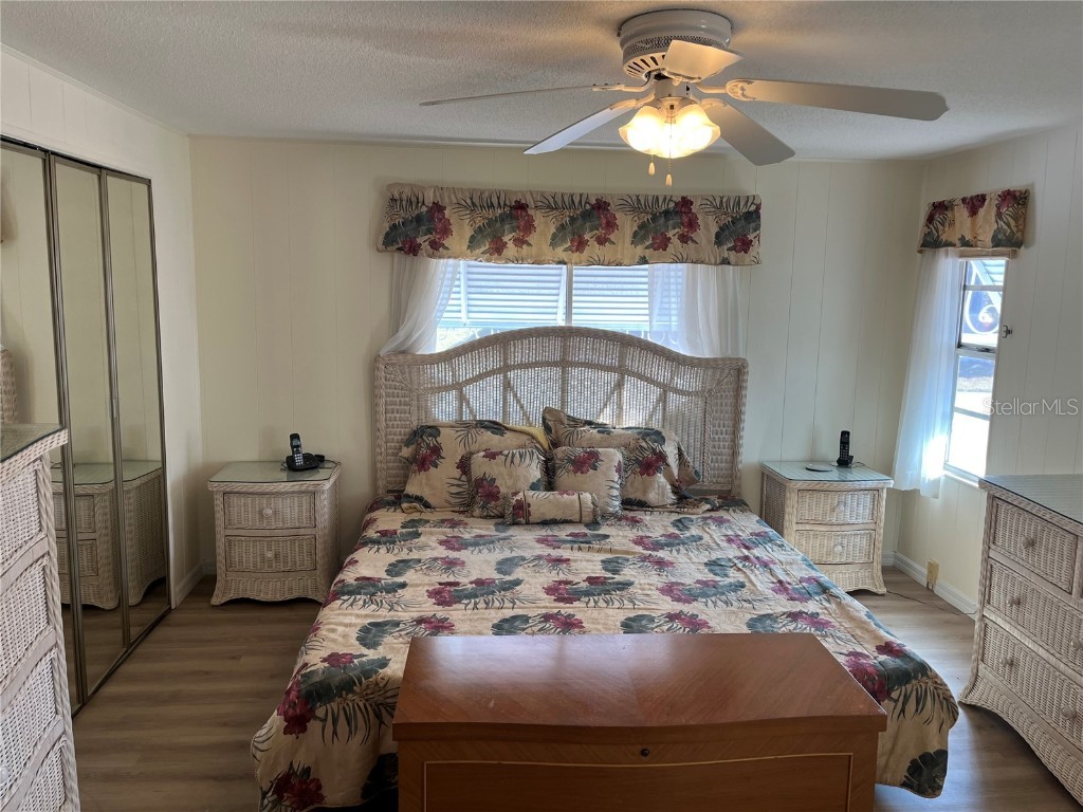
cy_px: 406
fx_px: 813
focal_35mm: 26
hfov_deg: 67.3
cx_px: 542
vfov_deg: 53.1
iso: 80
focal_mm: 5.1
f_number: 1.6
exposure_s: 1/120
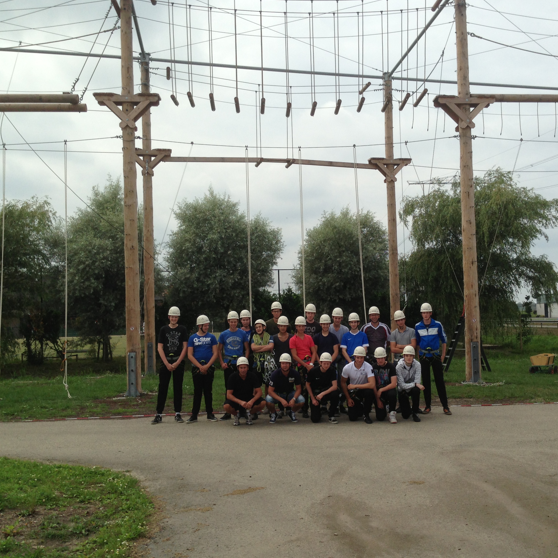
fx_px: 711
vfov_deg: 42.8
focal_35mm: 39
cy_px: 279
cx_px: 325
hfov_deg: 42.7
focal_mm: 4.13
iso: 50
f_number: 2.4
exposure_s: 1/2088
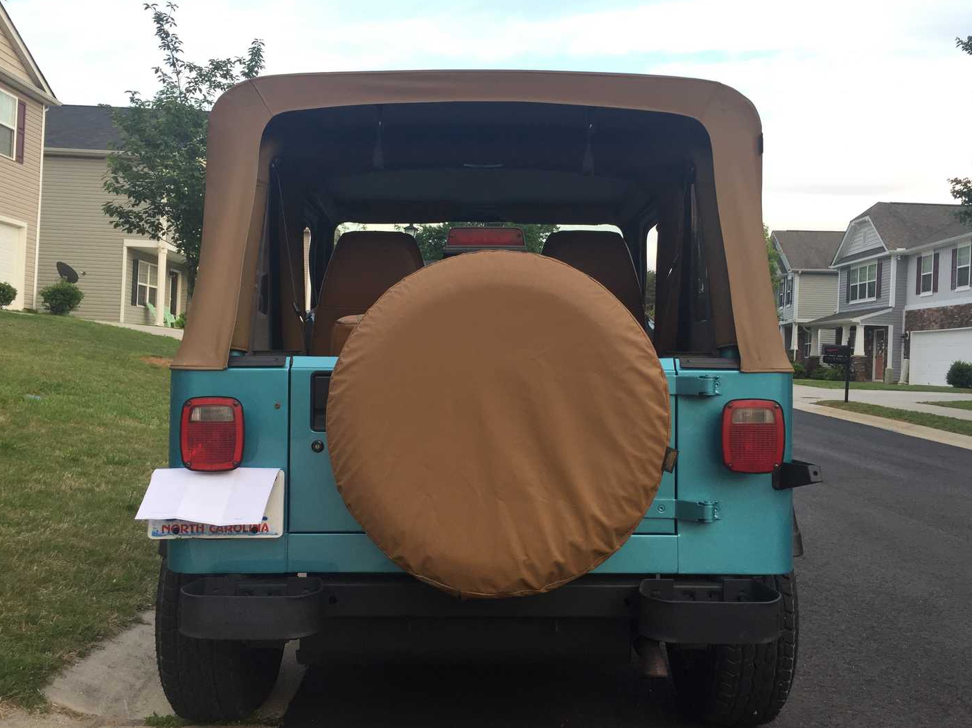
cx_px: 482
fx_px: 870
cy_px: 351
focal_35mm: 31
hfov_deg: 58.4
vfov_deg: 45.4
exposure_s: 1/120
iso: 50
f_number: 2.2
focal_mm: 4.15
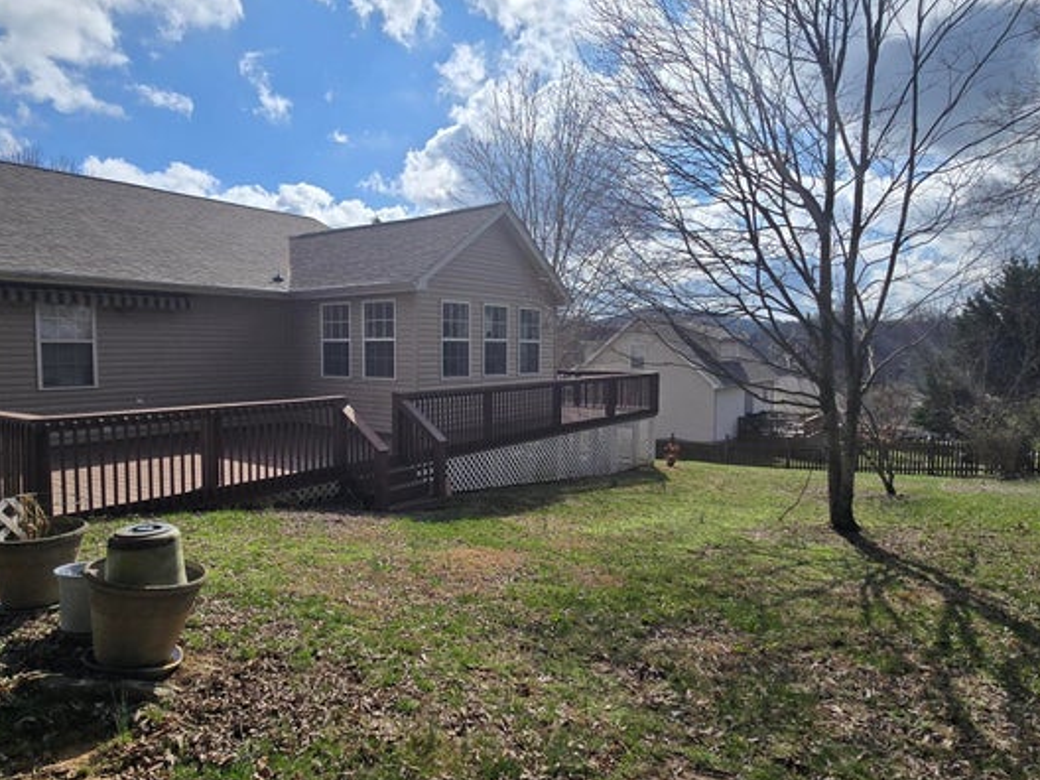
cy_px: 376
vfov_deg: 63.4
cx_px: 474
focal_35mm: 21
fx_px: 631
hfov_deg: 78.8
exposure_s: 1/5883
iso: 50
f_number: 2.2
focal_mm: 2.2
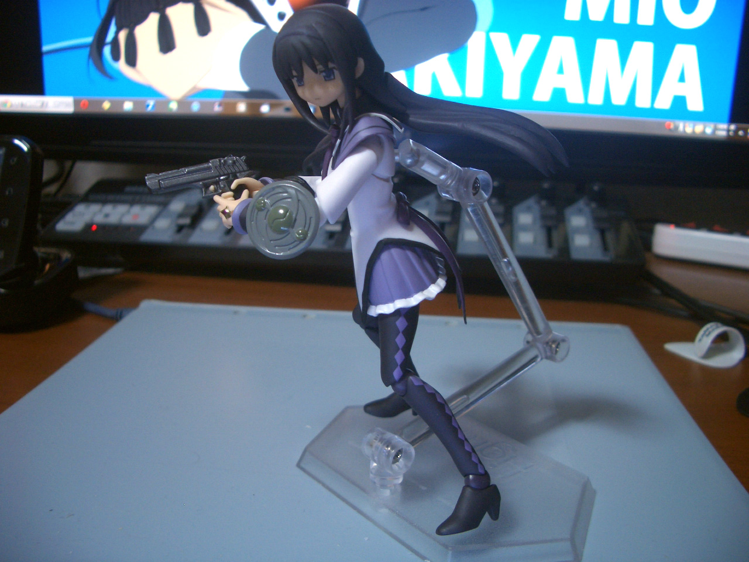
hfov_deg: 52.6
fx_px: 757
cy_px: 281
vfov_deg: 40.7
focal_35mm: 35
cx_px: 374
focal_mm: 5.8
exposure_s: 1/8
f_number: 2.6
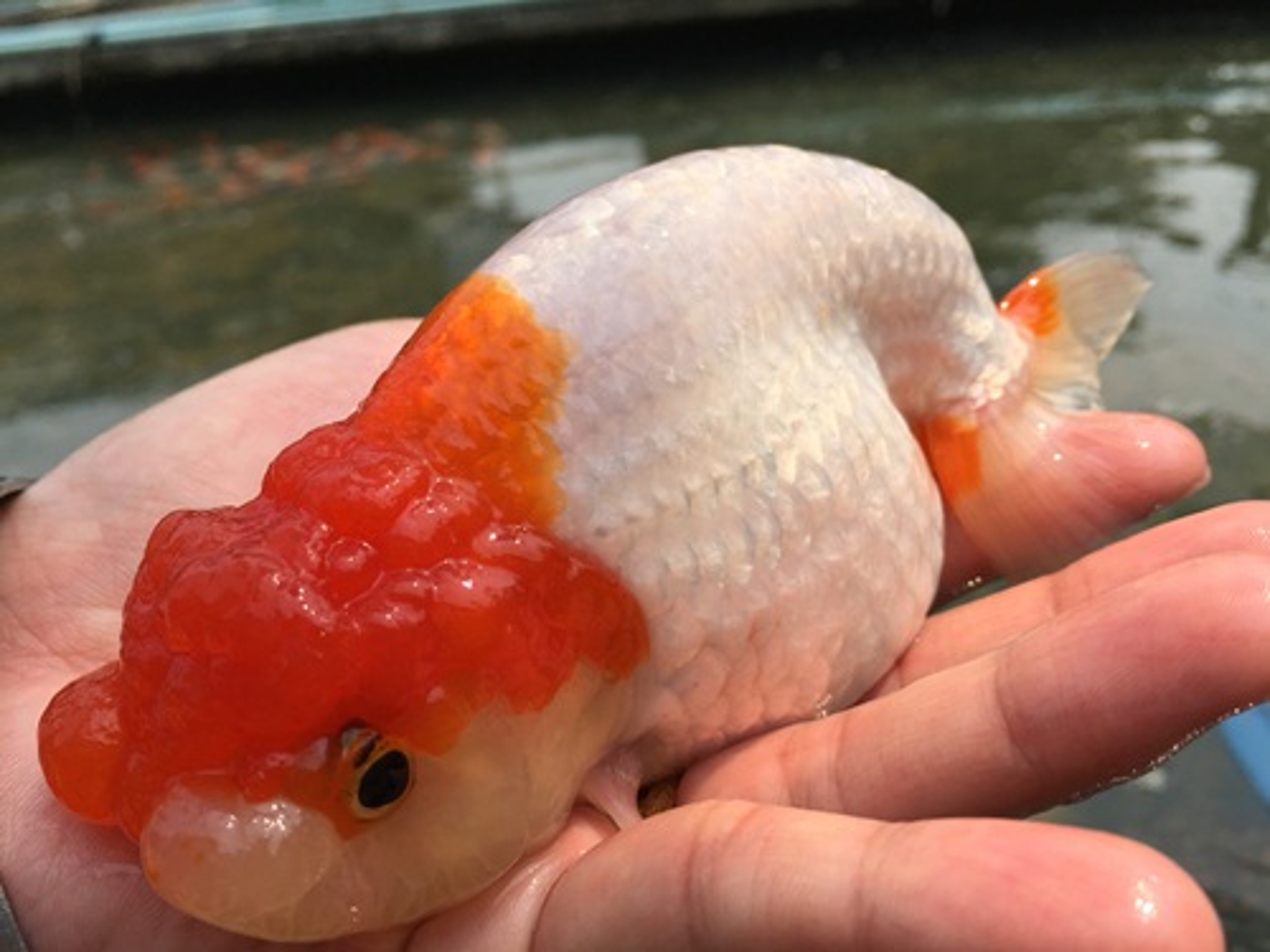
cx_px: 635
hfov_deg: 61.7
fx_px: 1064
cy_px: 476
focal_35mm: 29
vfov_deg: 48.2
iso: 32
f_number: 2.2
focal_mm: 4.15
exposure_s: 1/1647
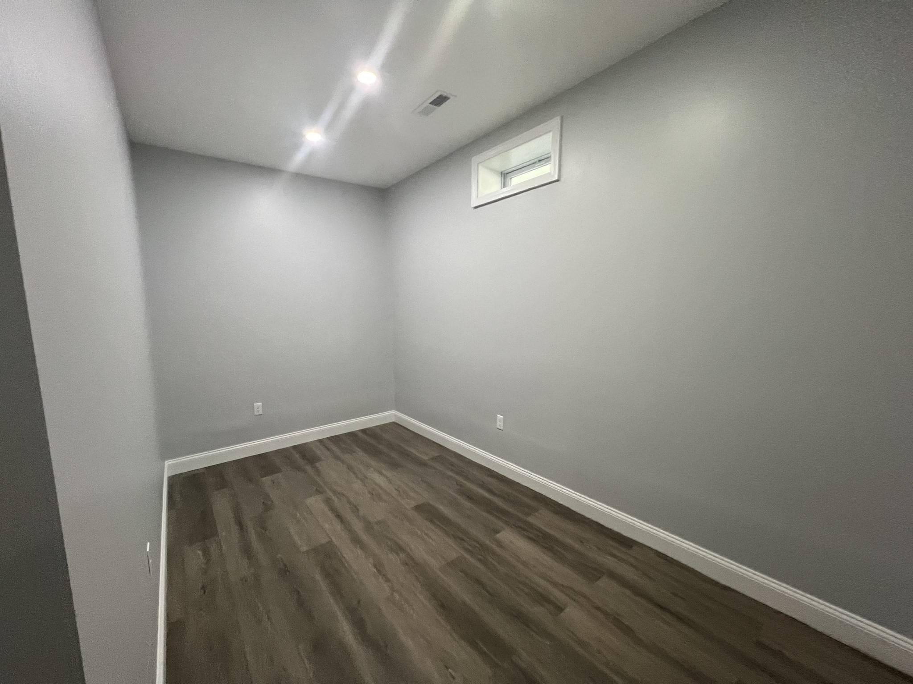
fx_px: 343
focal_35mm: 13
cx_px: 456
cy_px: 342
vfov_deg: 89.9
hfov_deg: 106.2
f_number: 1.8
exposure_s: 1/87
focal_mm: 1.57
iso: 250
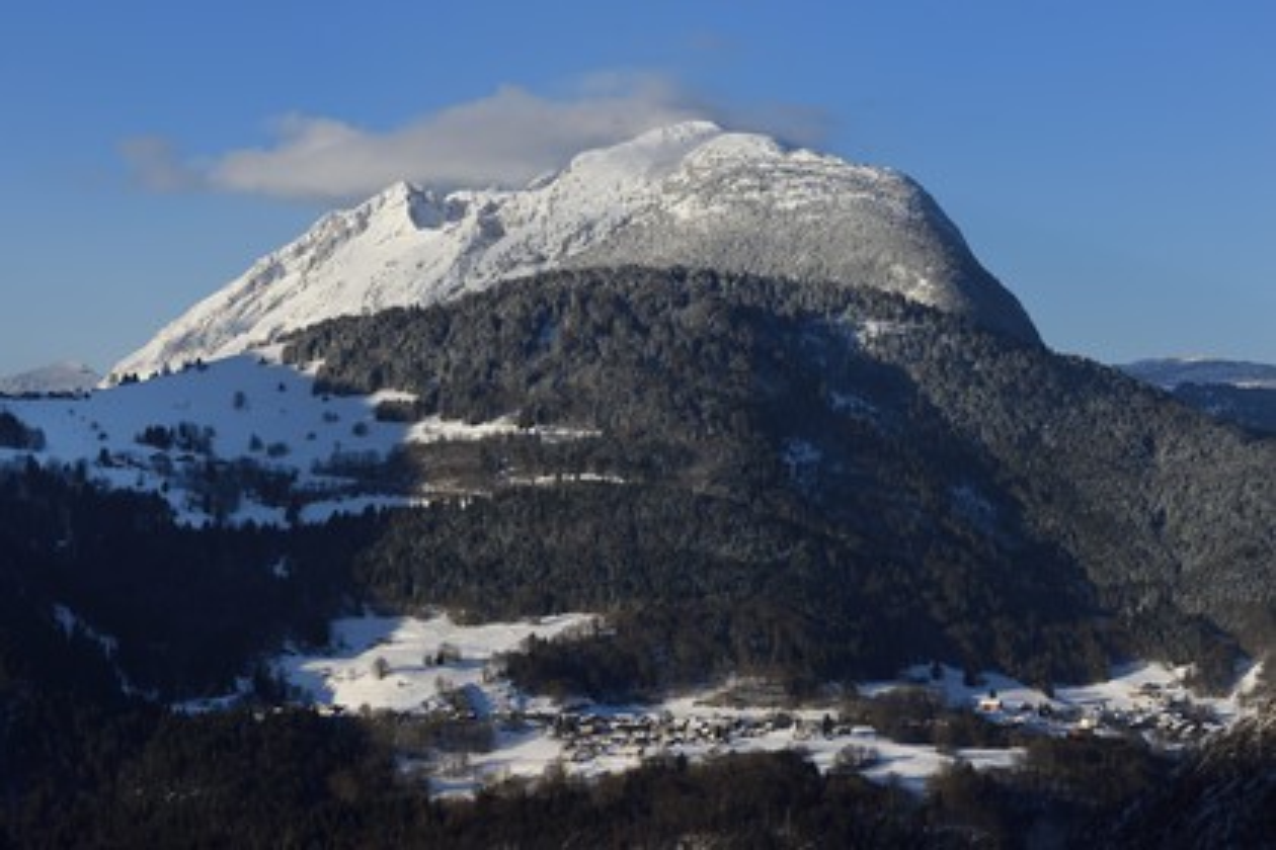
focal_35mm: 125
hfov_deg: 16.4
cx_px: 638
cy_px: 425
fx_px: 4430
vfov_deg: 11.0
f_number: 13
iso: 320
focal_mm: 125
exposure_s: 1/250
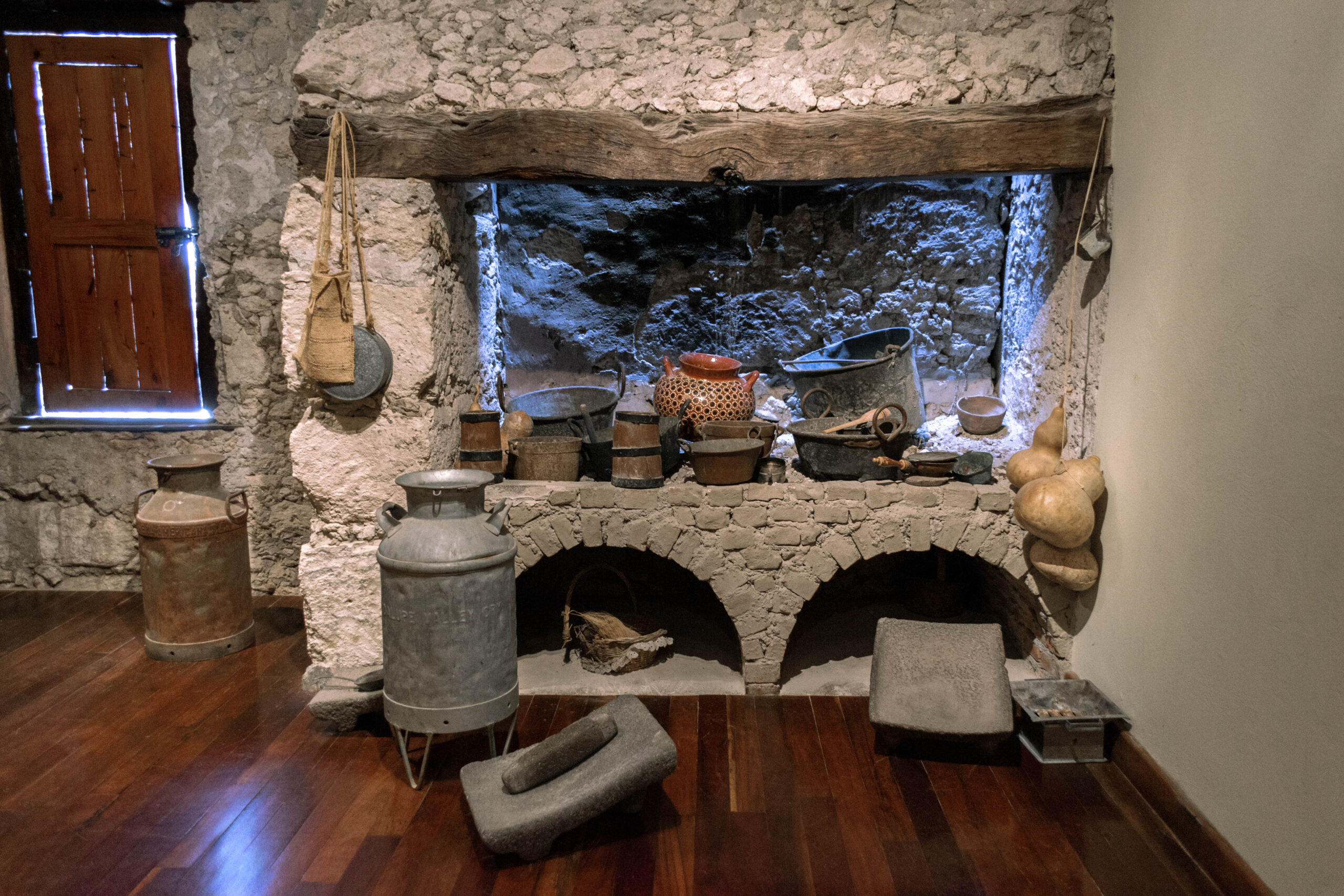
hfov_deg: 67.4
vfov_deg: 47.9
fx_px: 1008
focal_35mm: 27
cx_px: 672
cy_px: 448
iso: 800
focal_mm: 18
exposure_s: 1/20
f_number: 3.5
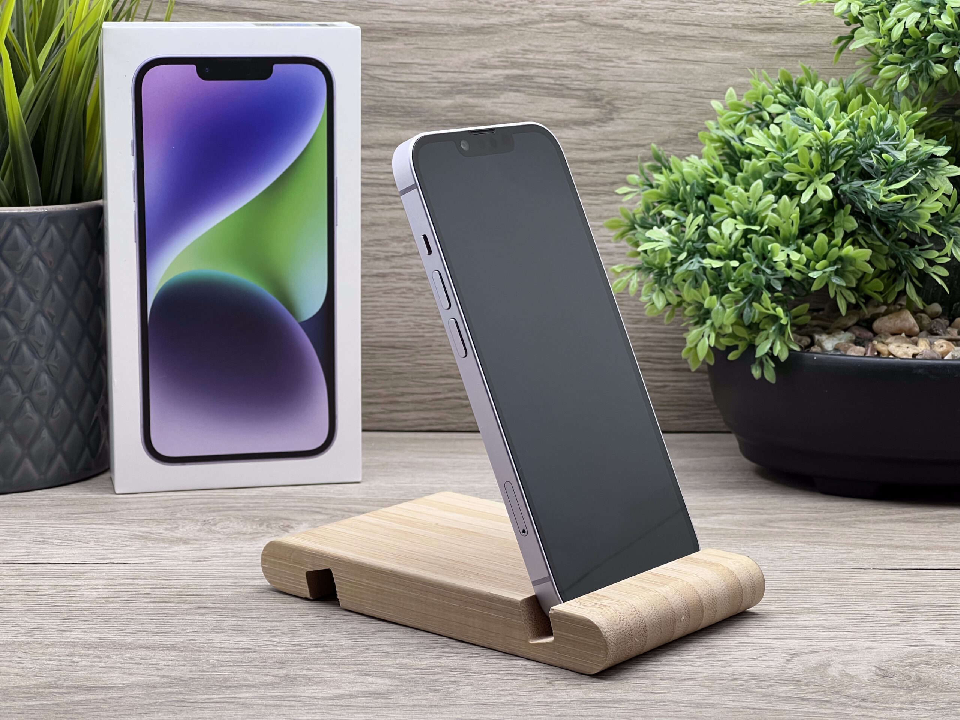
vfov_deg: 19.1
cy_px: 360
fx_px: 2135
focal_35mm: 77
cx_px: 480
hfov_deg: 25.3
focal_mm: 9
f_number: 2.8
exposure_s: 1/100
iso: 100
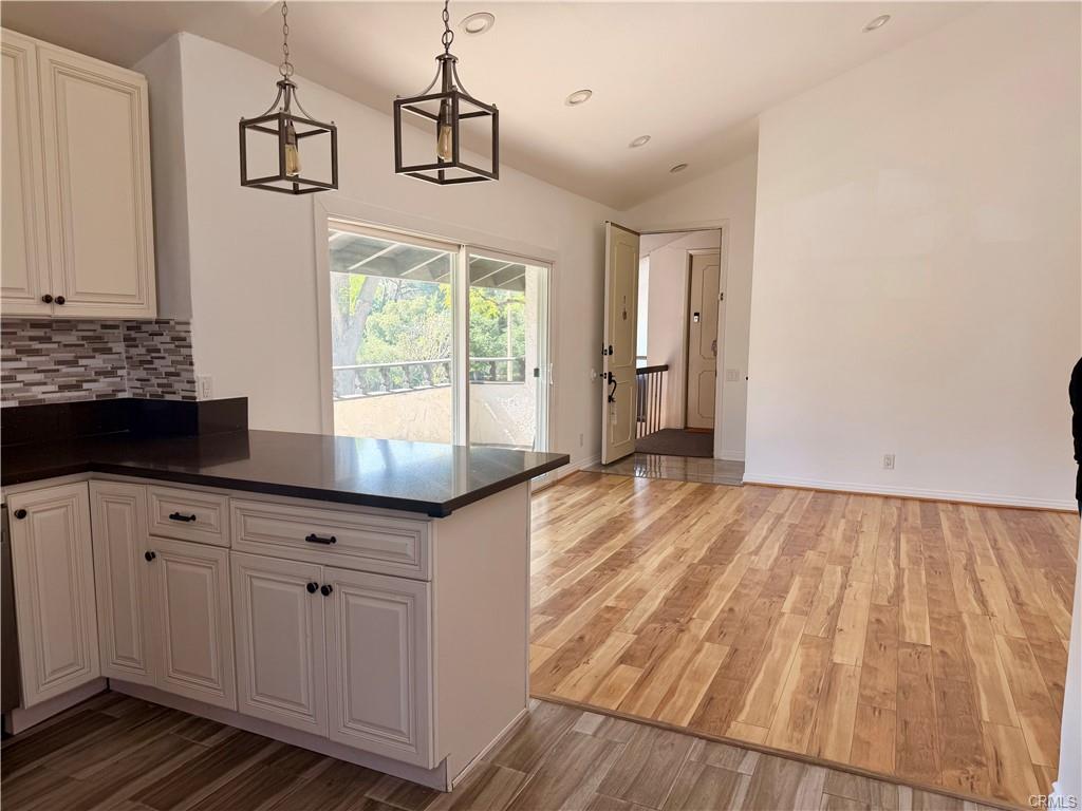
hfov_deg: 71.6
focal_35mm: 24
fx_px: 750
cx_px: 541
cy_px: 406
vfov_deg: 56.8
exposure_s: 1/227
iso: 64
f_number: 1.78
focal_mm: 6.76
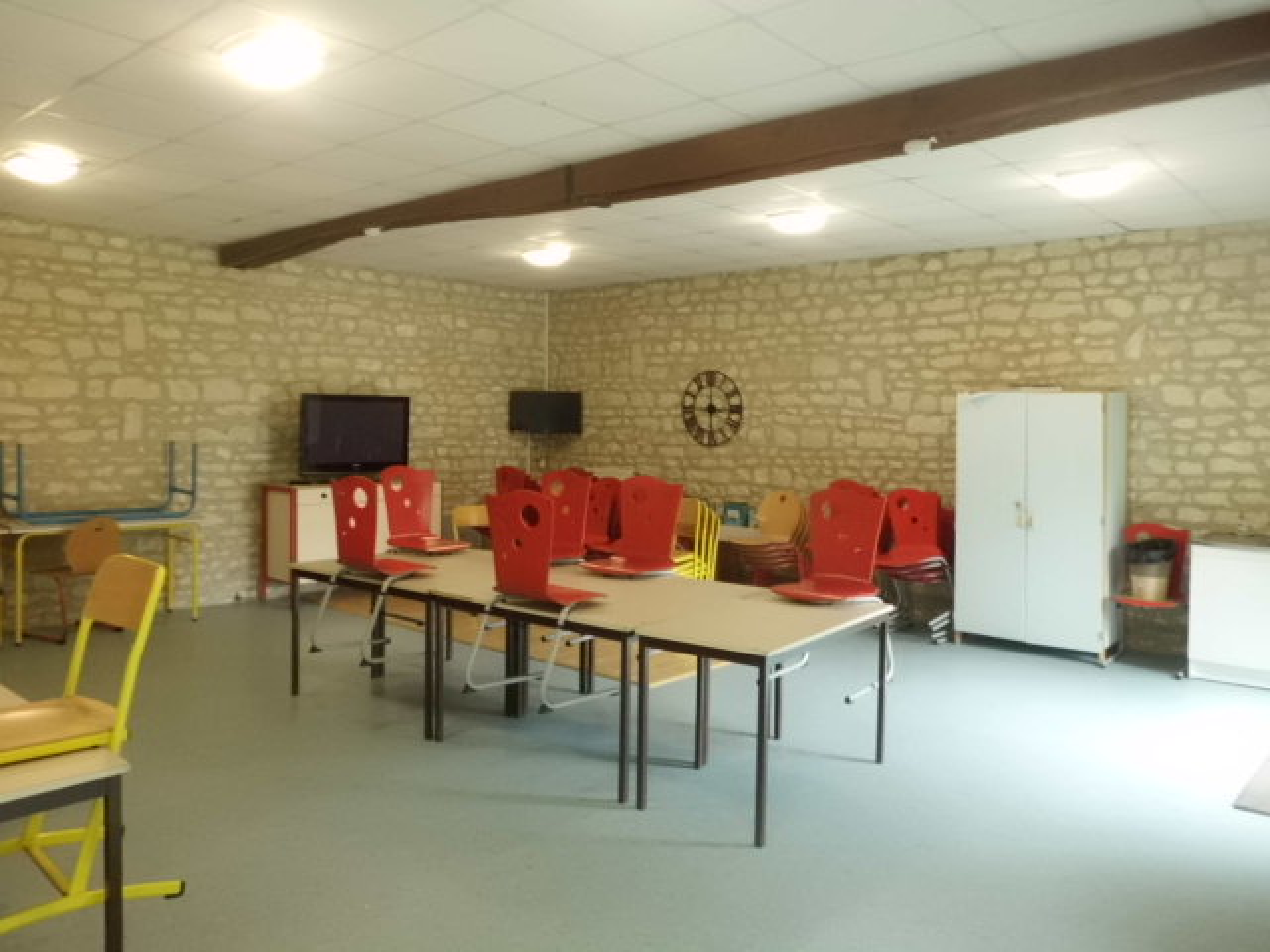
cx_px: 635
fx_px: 954
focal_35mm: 26
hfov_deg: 67.3
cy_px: 476
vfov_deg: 53.1
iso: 400
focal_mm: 4.6
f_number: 3.2
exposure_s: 1/15
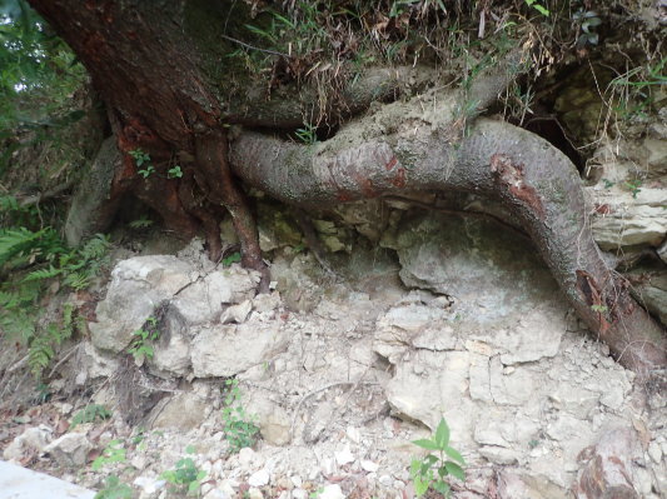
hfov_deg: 69.4
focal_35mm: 25
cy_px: 250
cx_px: 334
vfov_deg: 54.8
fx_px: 481
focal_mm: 4.5
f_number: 2
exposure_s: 1/60
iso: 200
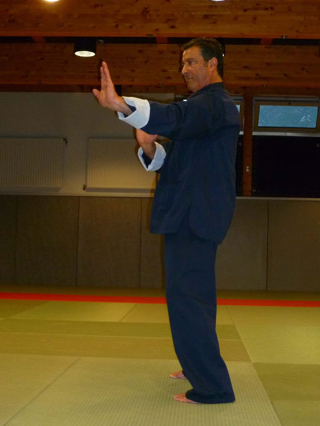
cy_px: 213
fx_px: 727
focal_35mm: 59
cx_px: 160
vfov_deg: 32.7
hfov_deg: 24.8
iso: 400
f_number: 4
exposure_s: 1/40
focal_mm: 10.5
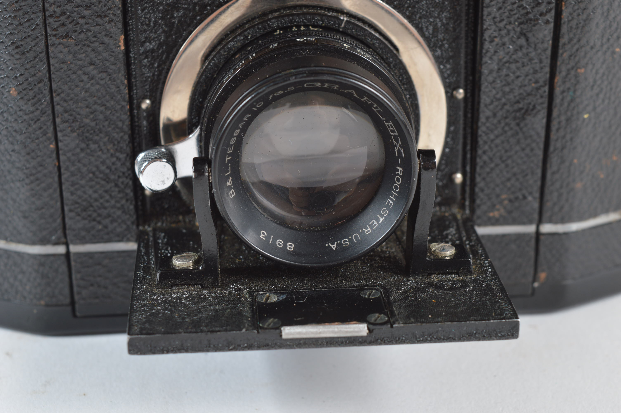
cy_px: 206
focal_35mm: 82
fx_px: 1422
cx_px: 310
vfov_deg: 16.5
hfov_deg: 24.6
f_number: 11
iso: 100
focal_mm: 55
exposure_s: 1/100
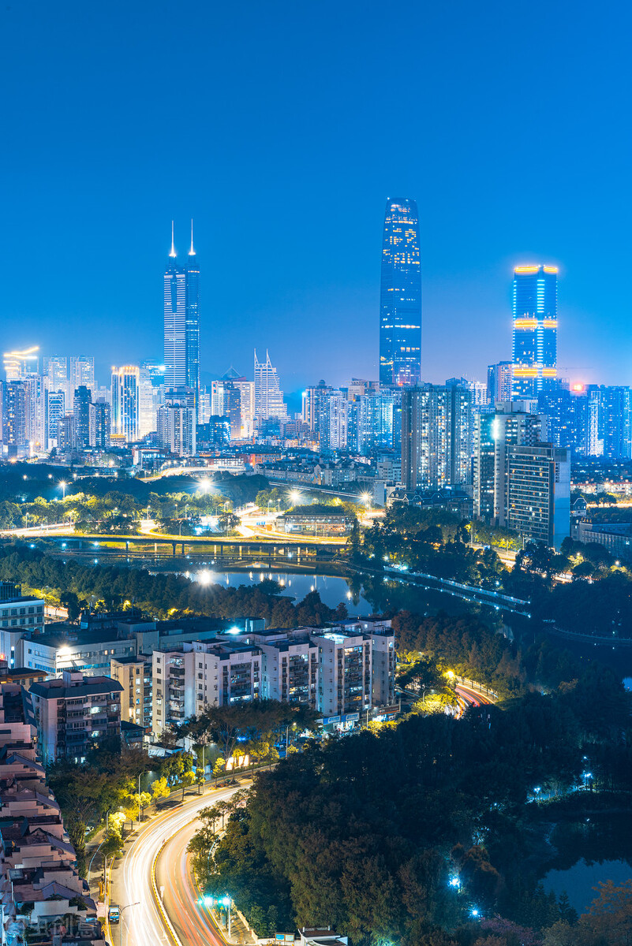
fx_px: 1579
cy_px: 473
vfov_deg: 33.4
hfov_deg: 22.6
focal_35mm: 60
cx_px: 316
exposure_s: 73
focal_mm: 60
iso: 64
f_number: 13
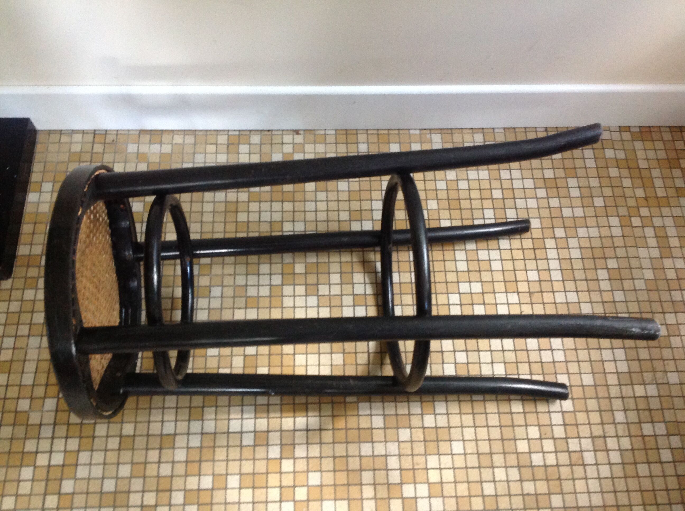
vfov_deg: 40.6
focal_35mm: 35
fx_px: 692
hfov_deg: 52.7
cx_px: 342
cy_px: 256
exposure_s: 1/15
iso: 320
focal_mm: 4.28
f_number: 2.4
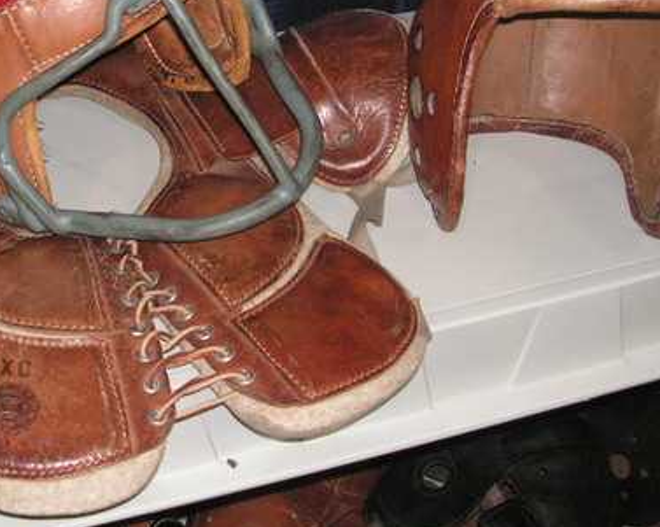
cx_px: 242
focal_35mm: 63
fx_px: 1230
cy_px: 130
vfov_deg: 23.9
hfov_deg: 29.9
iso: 160
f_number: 3.3
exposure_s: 1/45
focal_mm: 6.3
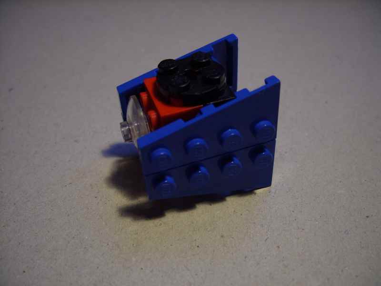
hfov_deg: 49.0
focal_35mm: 38
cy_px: 143
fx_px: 418
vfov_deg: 37.7
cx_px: 190
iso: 100
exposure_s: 1/15
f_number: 2.8
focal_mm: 7.8
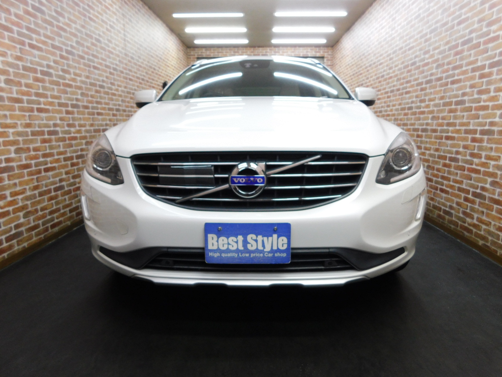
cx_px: 251
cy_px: 188
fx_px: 334
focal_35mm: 23
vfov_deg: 58.9
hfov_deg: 73.9
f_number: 3
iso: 250
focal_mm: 4
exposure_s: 1/30
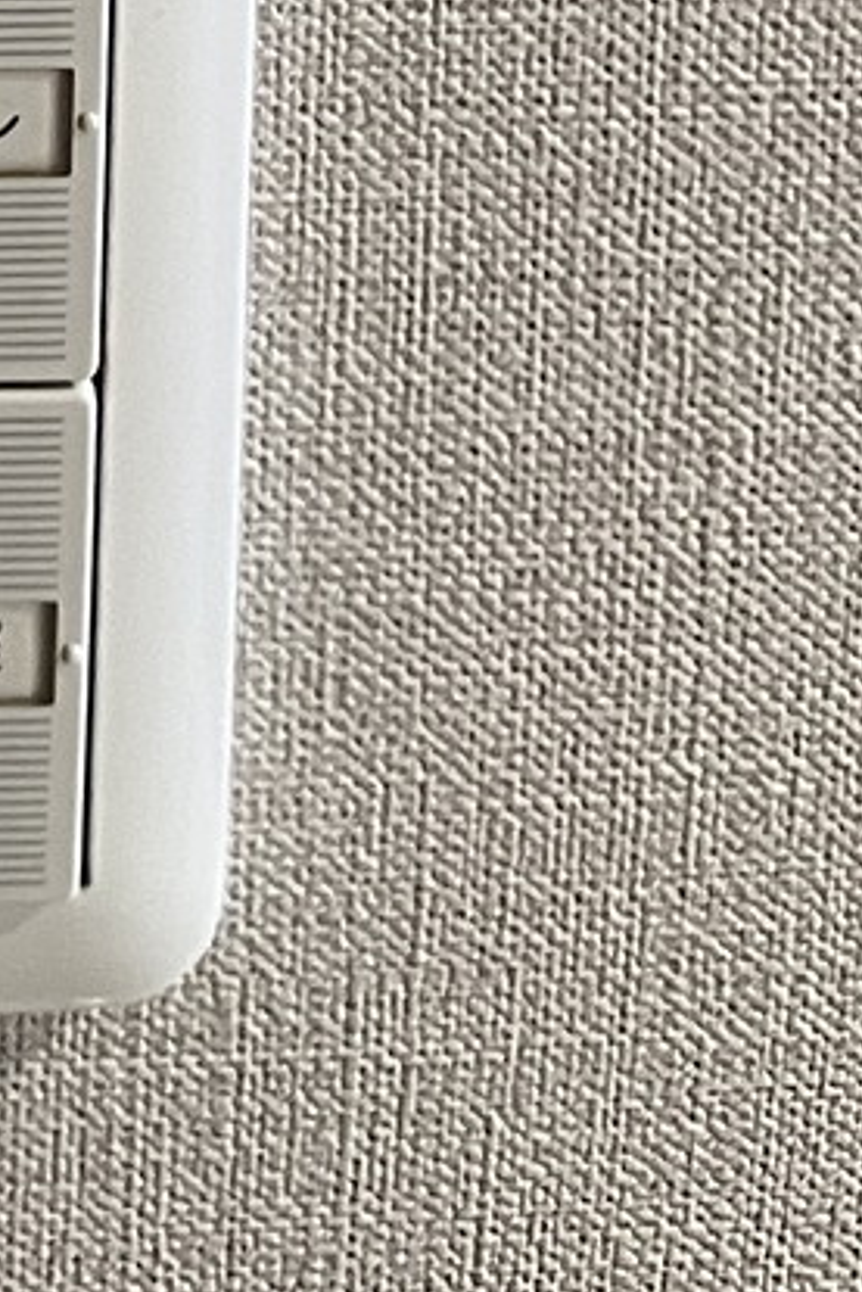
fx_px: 4485
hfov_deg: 9.7
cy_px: -1457
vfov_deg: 13.5
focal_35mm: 125
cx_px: -1229
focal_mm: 5.1
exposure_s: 1/50
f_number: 1.6
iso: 320
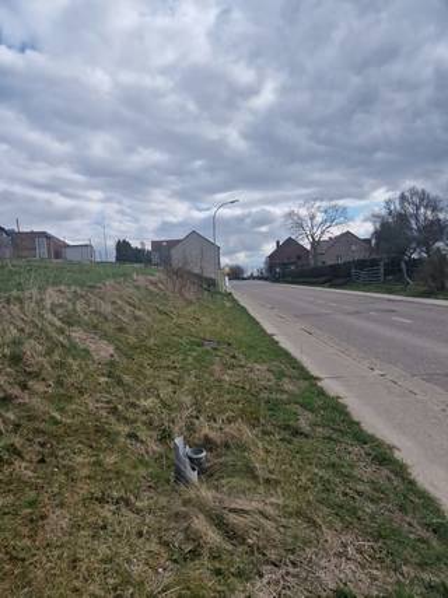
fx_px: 397
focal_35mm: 23
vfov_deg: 73.9
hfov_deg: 58.9
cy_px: 299
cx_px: 224
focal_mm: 6.4
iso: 50
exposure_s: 1/1527
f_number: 1.8
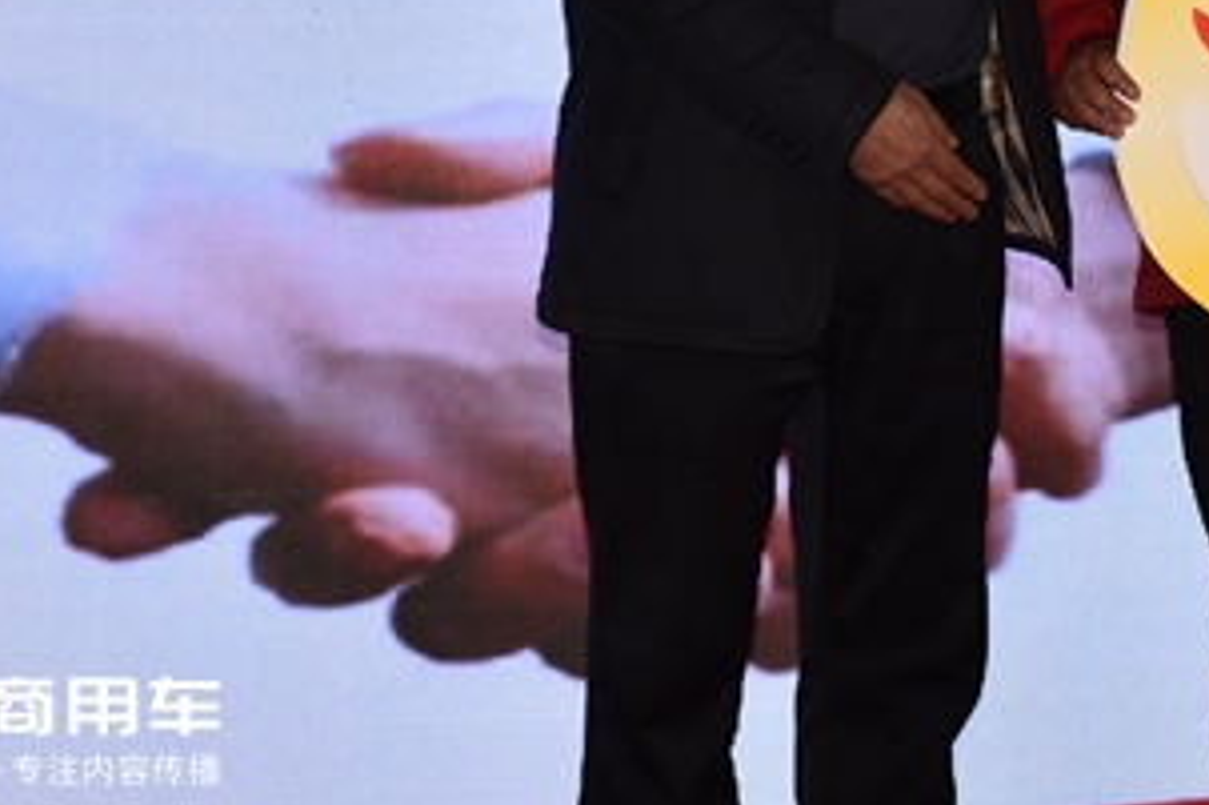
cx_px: 1301
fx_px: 6041
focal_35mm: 180
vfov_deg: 7.5
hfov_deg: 11.3
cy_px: -286
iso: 360
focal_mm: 65
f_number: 5.6
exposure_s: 1/125
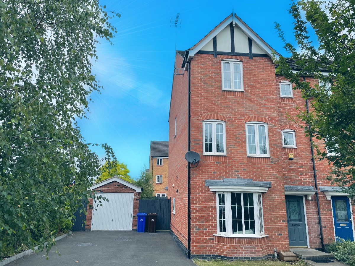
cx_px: 178
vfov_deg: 53.1
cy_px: 133
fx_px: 267
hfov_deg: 67.3
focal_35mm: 26
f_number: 1.6
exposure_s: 1/2132
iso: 32
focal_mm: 4.2
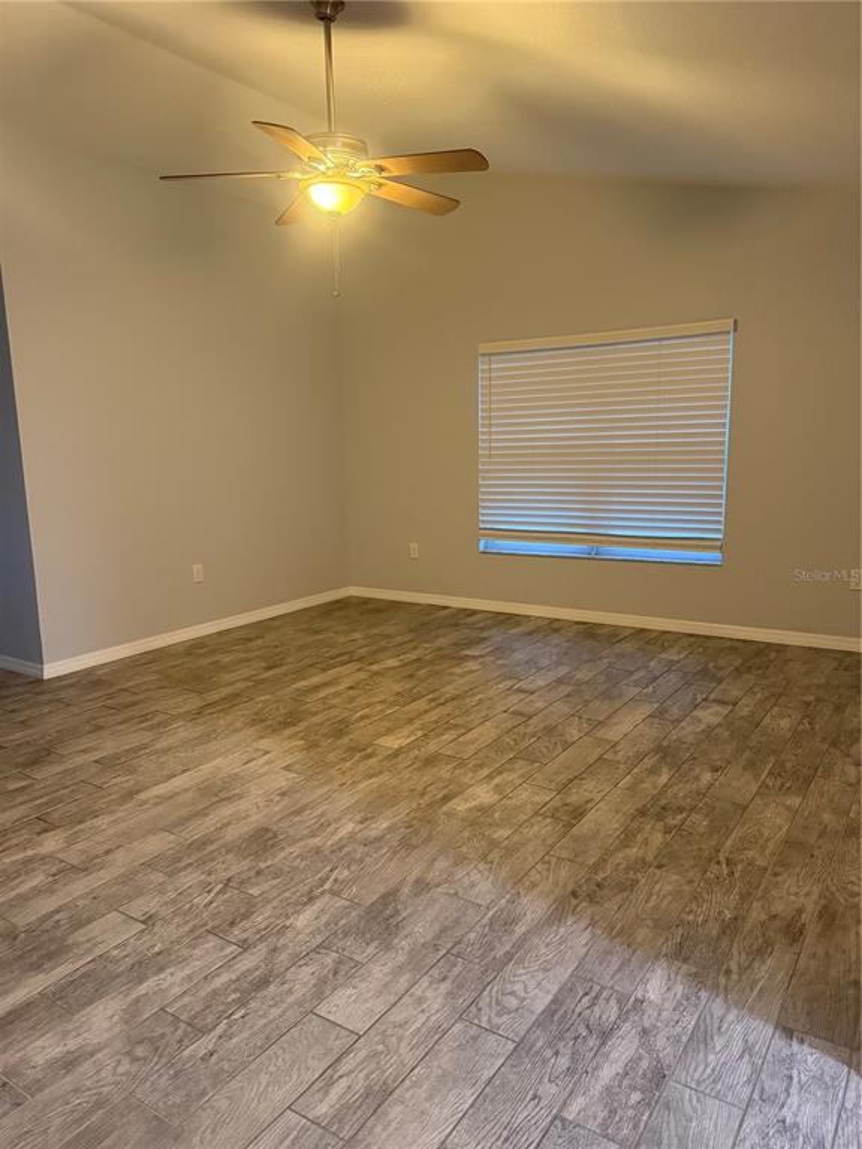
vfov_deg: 71.6
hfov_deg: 56.8
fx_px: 797
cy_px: 574
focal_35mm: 24
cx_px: 431
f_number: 1.78
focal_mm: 6.76
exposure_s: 1/60
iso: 640
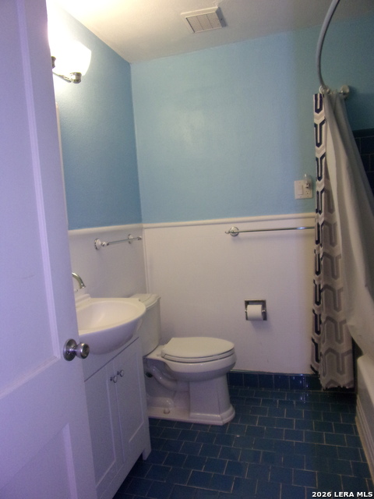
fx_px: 346
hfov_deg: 56.8
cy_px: 250
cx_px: 187
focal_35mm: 24
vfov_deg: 71.6
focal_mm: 4.3
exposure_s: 1/34
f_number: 3.3
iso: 200
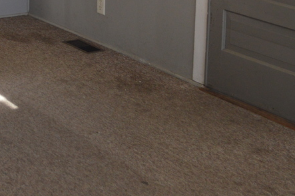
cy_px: -146
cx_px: -82
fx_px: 811
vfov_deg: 12.7
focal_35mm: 99
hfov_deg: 19.2
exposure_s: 1/80
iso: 400
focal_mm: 18
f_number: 4.5
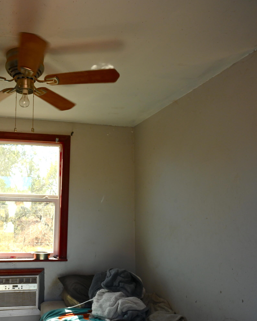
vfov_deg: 52.8
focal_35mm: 34
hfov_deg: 42.3
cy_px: 160
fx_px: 323
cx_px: 72
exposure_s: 1/320
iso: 800
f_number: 9
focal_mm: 24
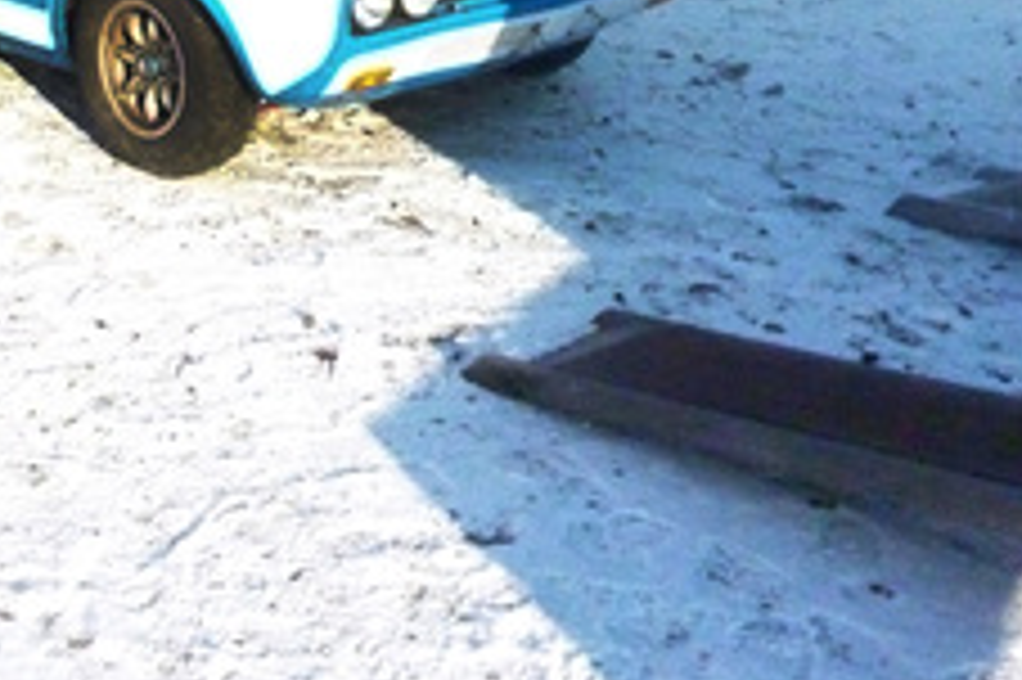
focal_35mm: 61
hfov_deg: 32.0
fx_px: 1730
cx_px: 191
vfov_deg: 20.3
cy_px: -212
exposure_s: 1/2000
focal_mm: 4.1
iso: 1600
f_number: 6.3
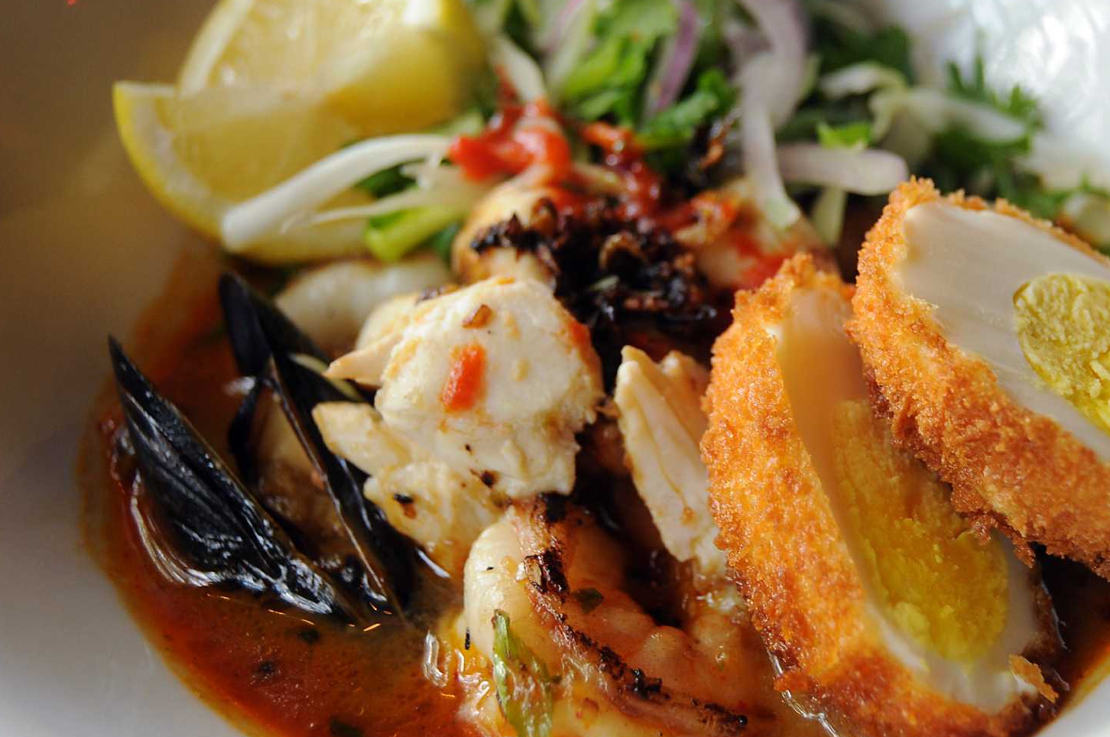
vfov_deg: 24.5
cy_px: 290
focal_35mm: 55
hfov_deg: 36.1
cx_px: 687
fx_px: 1694
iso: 400
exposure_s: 1/60
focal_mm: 26
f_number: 4
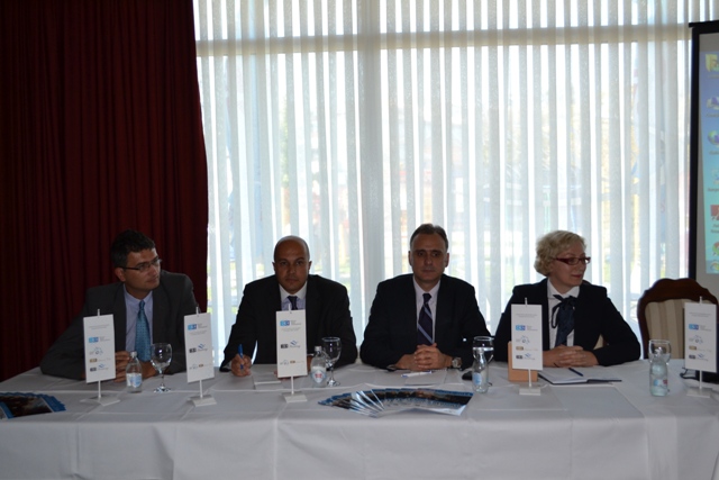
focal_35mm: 39
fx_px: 779
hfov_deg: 49.5
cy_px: 240
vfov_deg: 34.2
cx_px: 360
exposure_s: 1/80
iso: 400
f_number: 4.2
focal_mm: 26
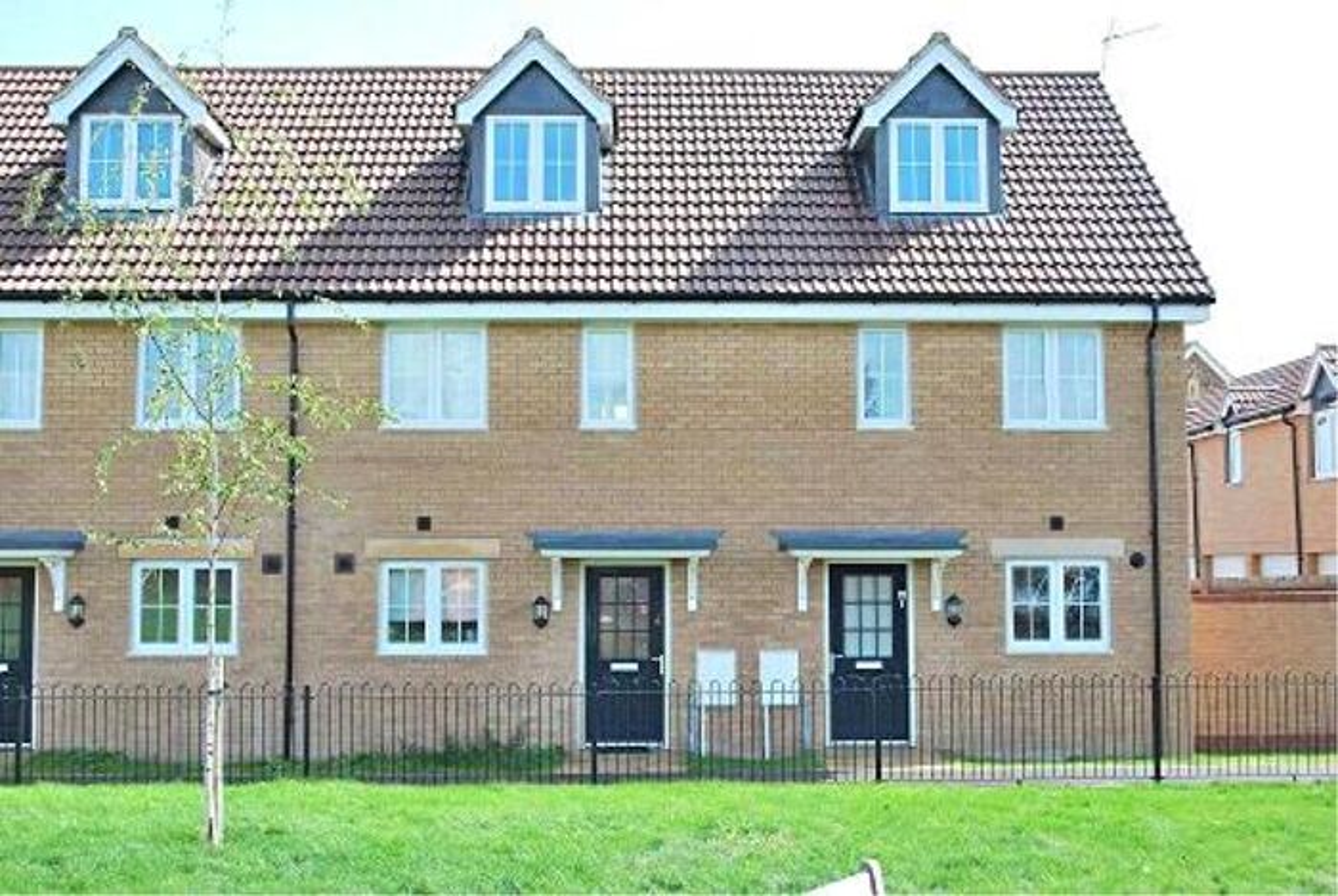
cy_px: 448
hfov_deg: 46.3
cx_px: 669
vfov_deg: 32.0
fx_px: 1563
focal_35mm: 42
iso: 100
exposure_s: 1/125
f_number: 5.6
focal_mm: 28
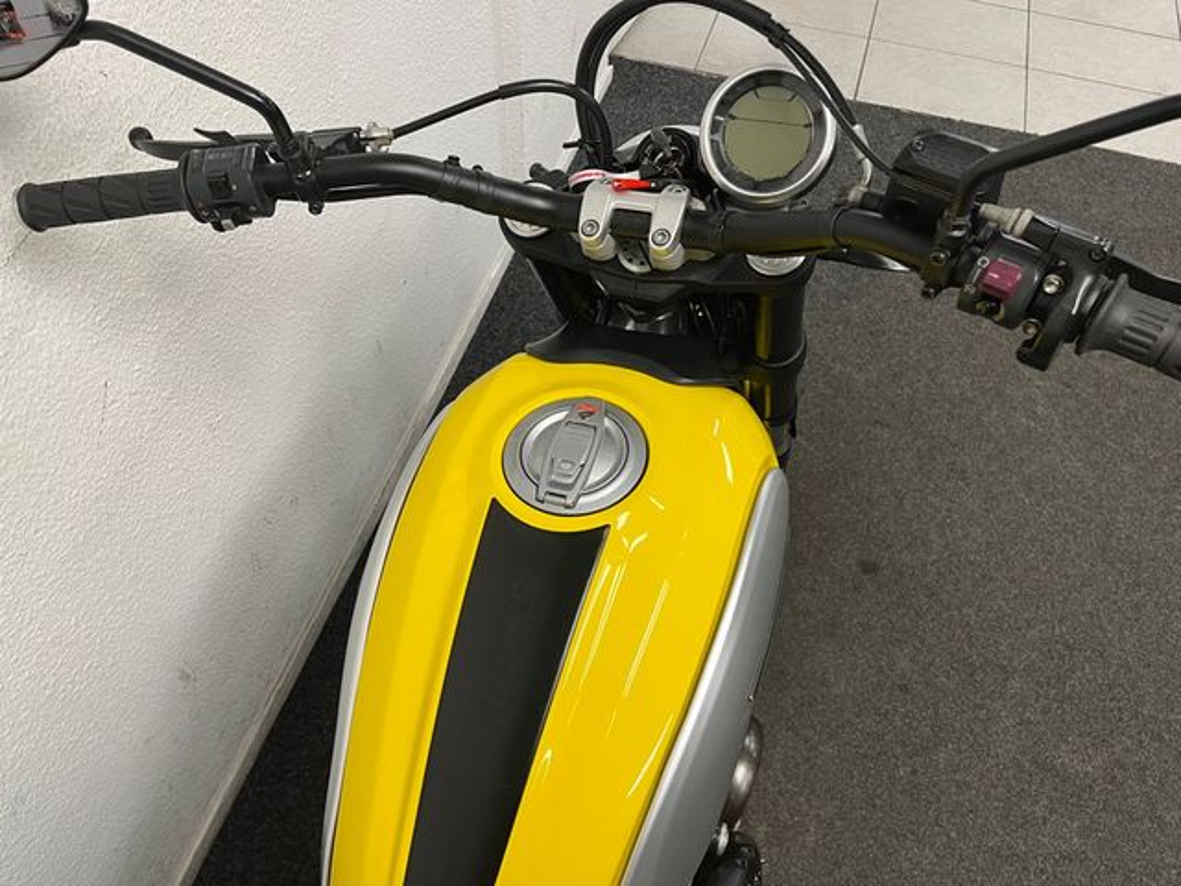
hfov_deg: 67.3
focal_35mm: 26
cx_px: 590
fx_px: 887
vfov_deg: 53.1
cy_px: 443
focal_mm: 5.1
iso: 80
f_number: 1.6
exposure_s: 1/50
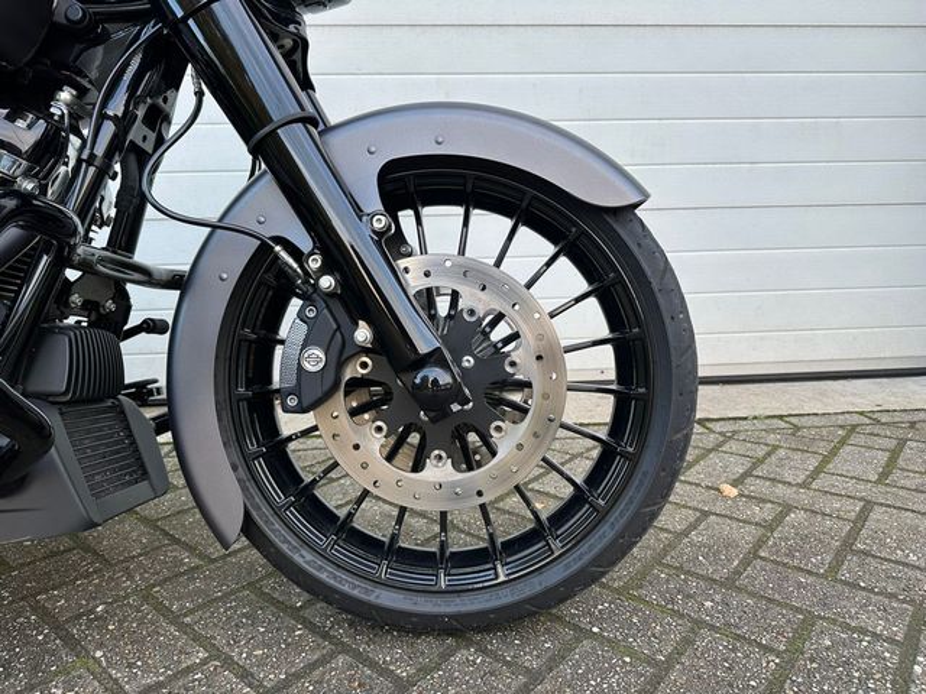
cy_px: 347
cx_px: 463
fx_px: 642
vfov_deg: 56.8
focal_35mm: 24
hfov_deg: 71.6
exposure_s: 1/147
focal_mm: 6.86
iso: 64
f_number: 1.78
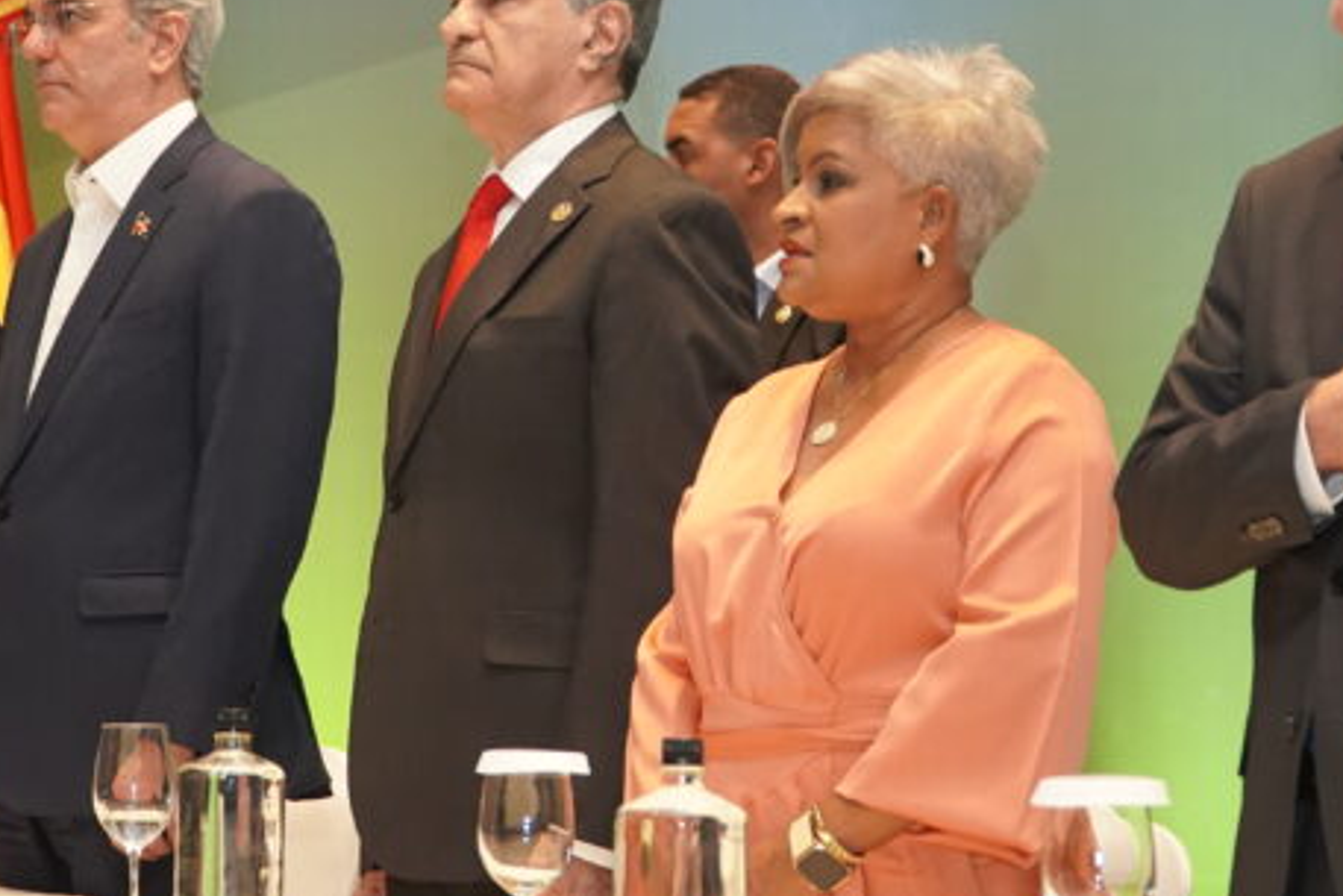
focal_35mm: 101
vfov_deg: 13.5
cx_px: 488
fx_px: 3769
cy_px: 216
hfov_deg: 20.2
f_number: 4
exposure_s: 1/160
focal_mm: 44
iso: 3200
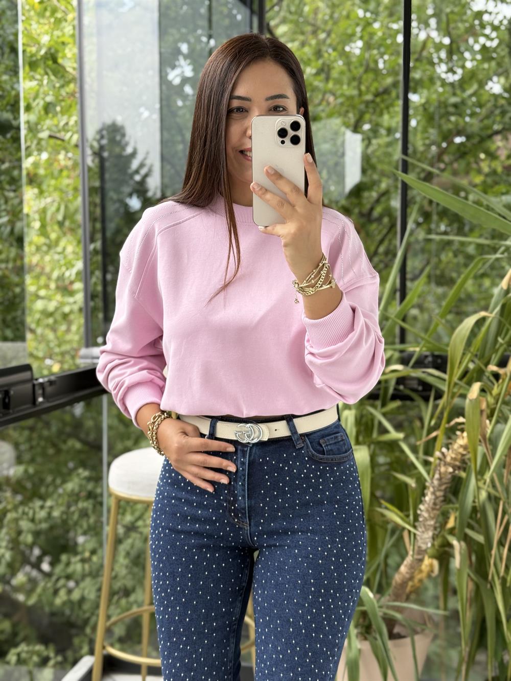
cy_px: 340
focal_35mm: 48
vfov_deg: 39.7
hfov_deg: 30.3
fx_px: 945
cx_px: 256
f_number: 1.78
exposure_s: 1/409
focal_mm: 6.76
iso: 64
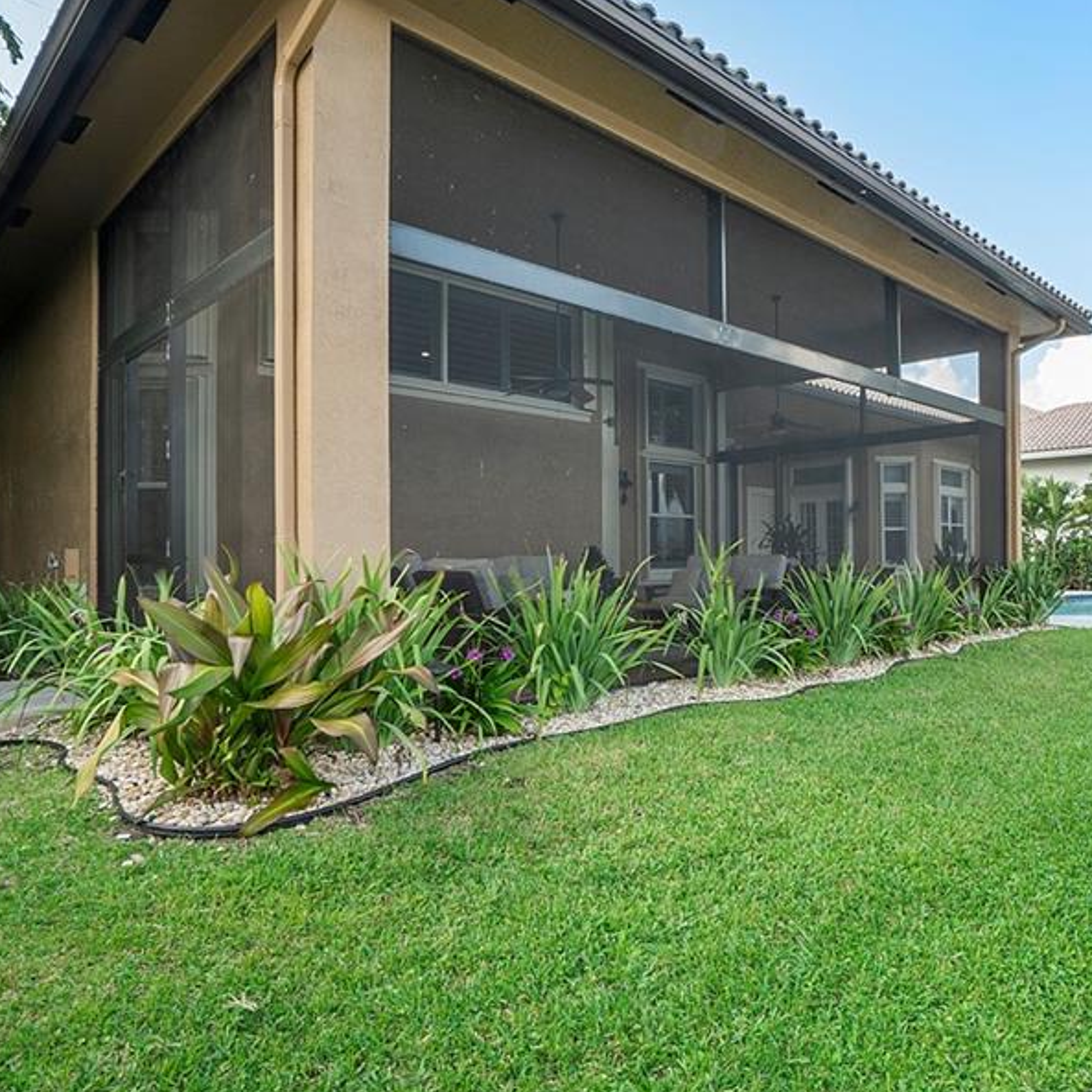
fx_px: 785
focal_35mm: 22
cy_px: 551
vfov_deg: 69.6
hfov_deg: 67.9
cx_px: 716
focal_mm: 10
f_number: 11
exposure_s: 1/25
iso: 100
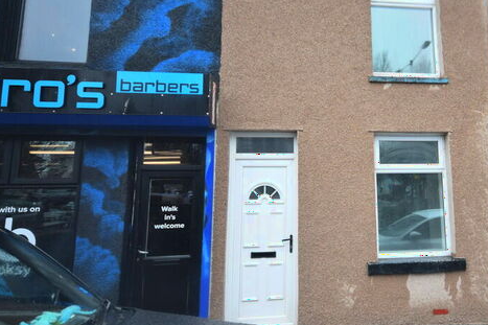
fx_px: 366
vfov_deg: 47.8
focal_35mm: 27
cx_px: 345
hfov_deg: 64.7
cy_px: 142
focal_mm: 12
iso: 400
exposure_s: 1/80
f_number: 4.5
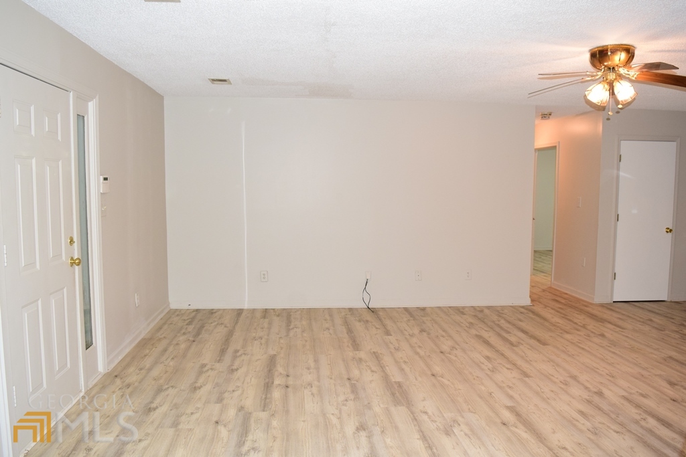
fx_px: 515
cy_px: 228
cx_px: 343
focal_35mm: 27
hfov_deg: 67.4
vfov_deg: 47.9
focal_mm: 18
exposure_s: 1/60
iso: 1250
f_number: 5.6
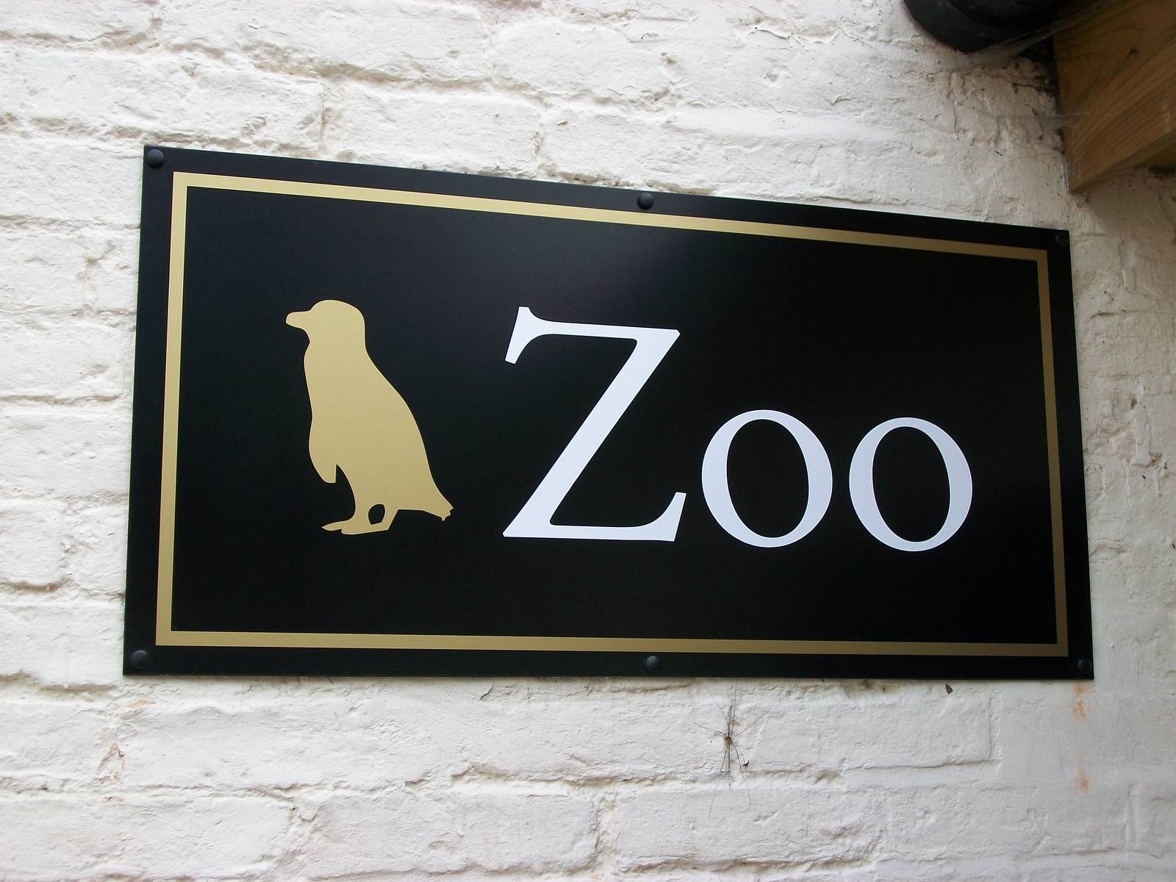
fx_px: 1699
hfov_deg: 38.2
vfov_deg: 29.1
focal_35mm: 50
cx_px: 588
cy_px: 441
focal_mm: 8.8
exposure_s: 1/80
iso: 80
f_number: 3.6
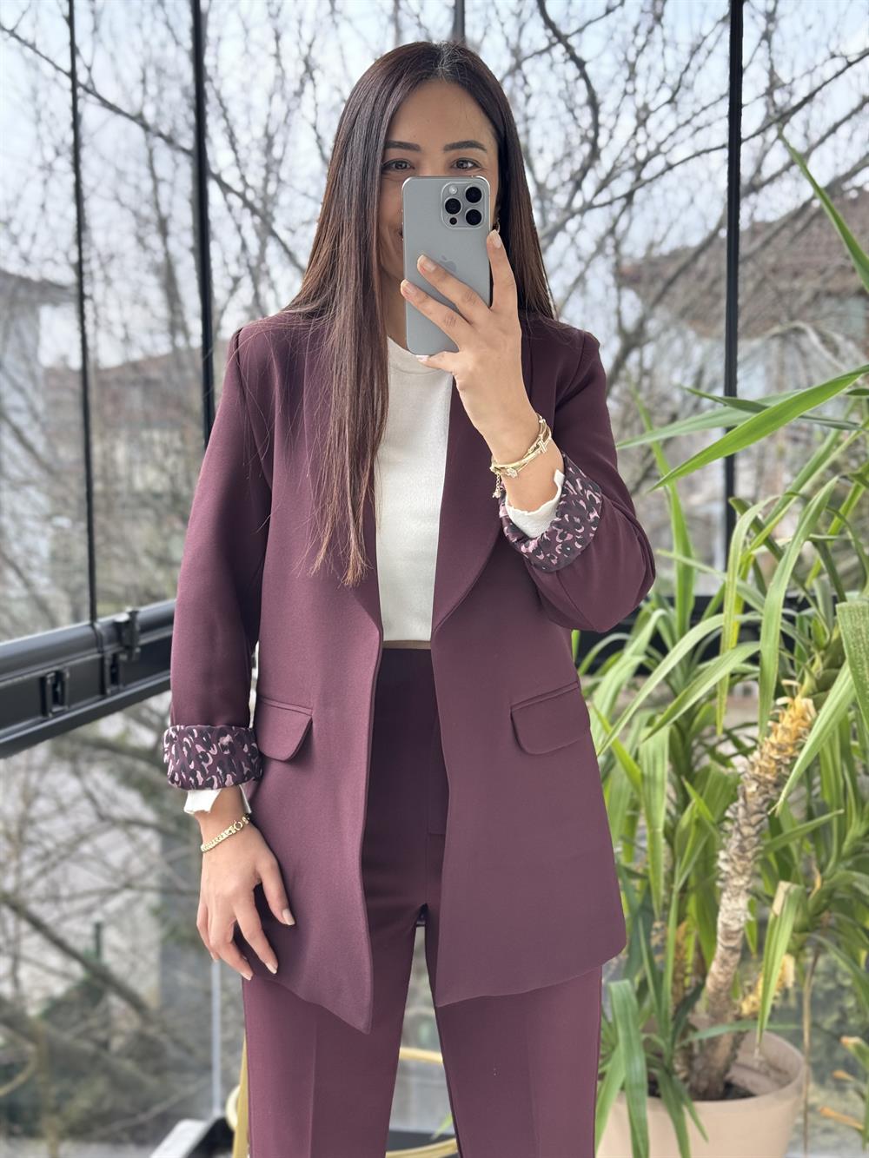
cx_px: 434
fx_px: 1606
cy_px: 579
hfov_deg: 30.3
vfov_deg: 39.7
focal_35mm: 48
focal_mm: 6.76
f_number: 1.78
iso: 64
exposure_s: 1/184
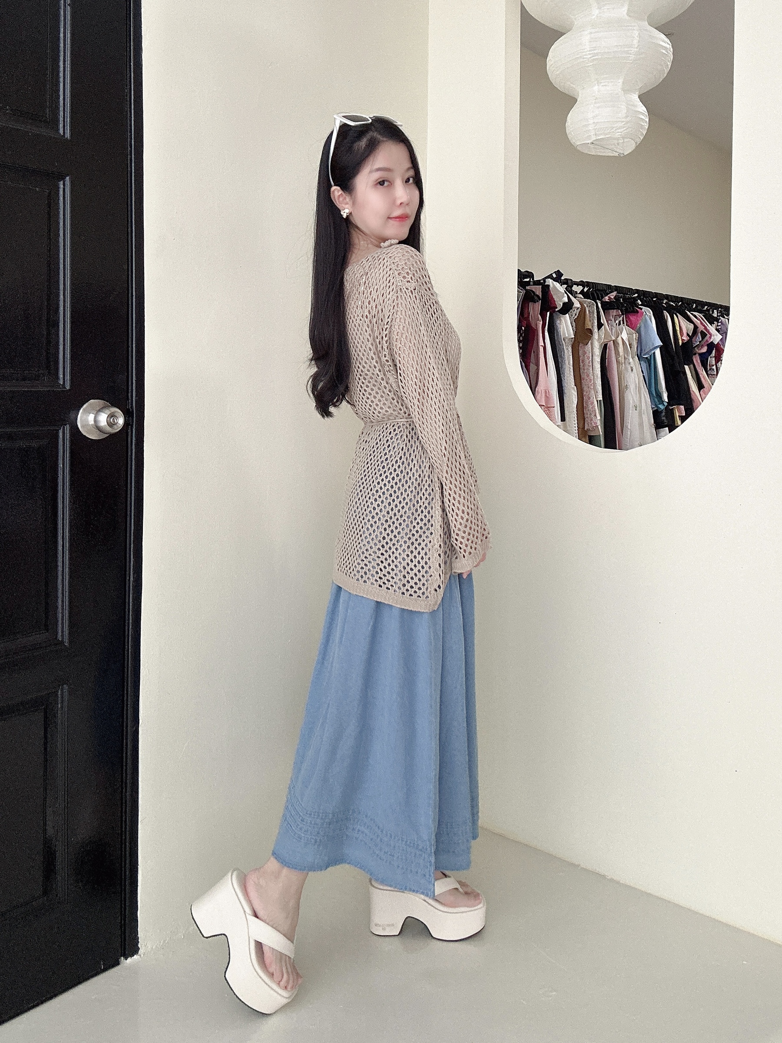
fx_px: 693
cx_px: 391
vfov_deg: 73.9
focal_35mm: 23
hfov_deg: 58.9
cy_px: 522
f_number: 1.9
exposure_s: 1/60
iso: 100
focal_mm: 2.69
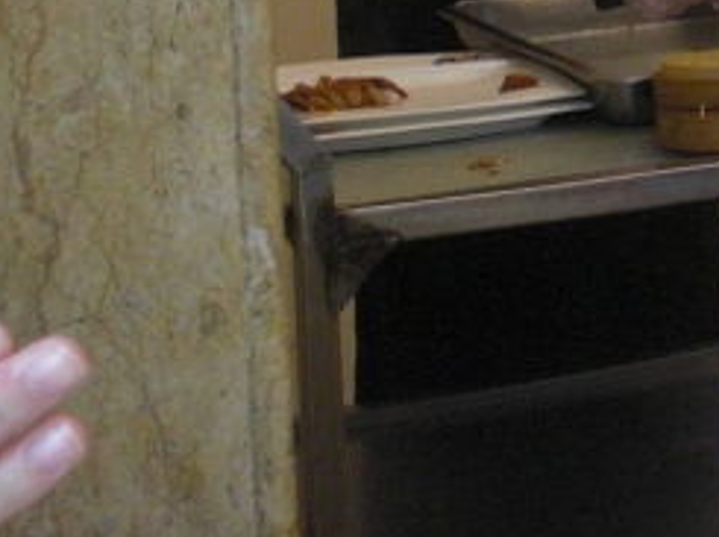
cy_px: -148
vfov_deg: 14.1
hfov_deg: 18.9
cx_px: 728
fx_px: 2095
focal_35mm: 101
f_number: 3.1
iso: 400
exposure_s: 1/100
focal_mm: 6.3
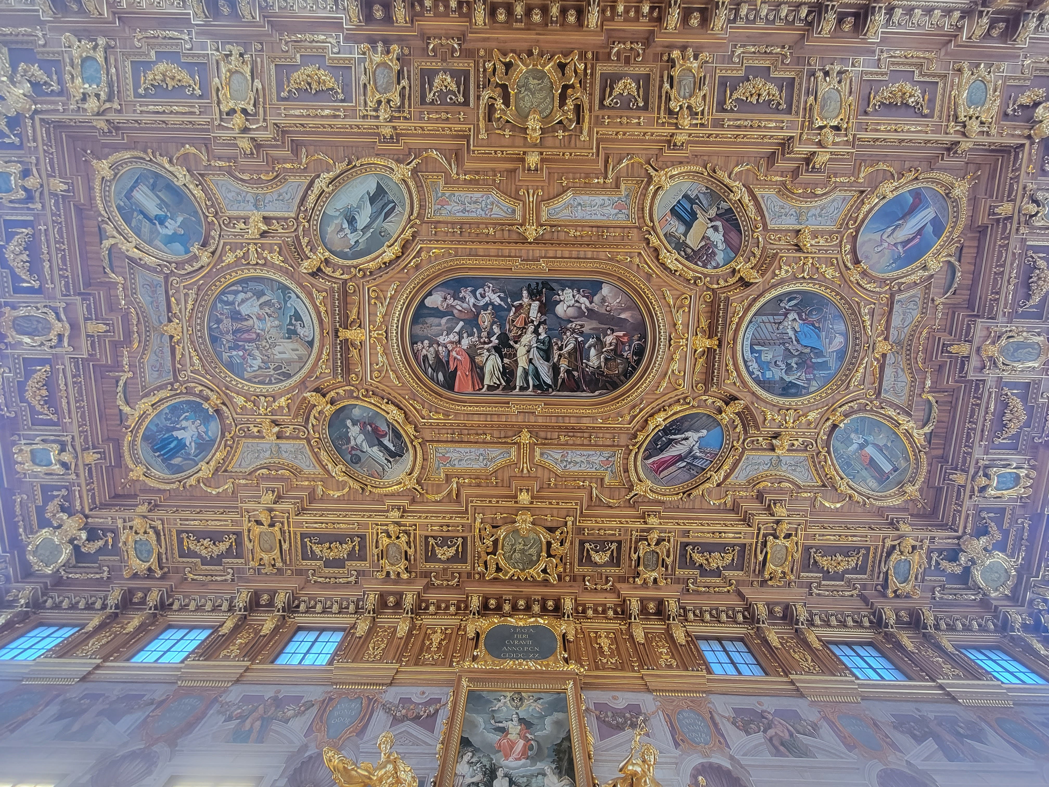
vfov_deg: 89.9
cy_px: 394
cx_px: 524
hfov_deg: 106.2
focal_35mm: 13
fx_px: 394
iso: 250
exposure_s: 1/50
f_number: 2.2
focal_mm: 2.2
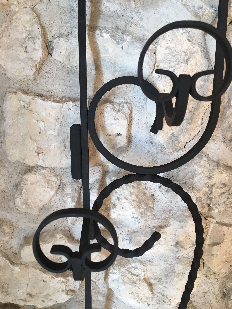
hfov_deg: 48.2
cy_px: 154
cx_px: 116
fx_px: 259
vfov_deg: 61.7
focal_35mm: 29
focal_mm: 4.15
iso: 32
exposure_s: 1/33
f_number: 2.2
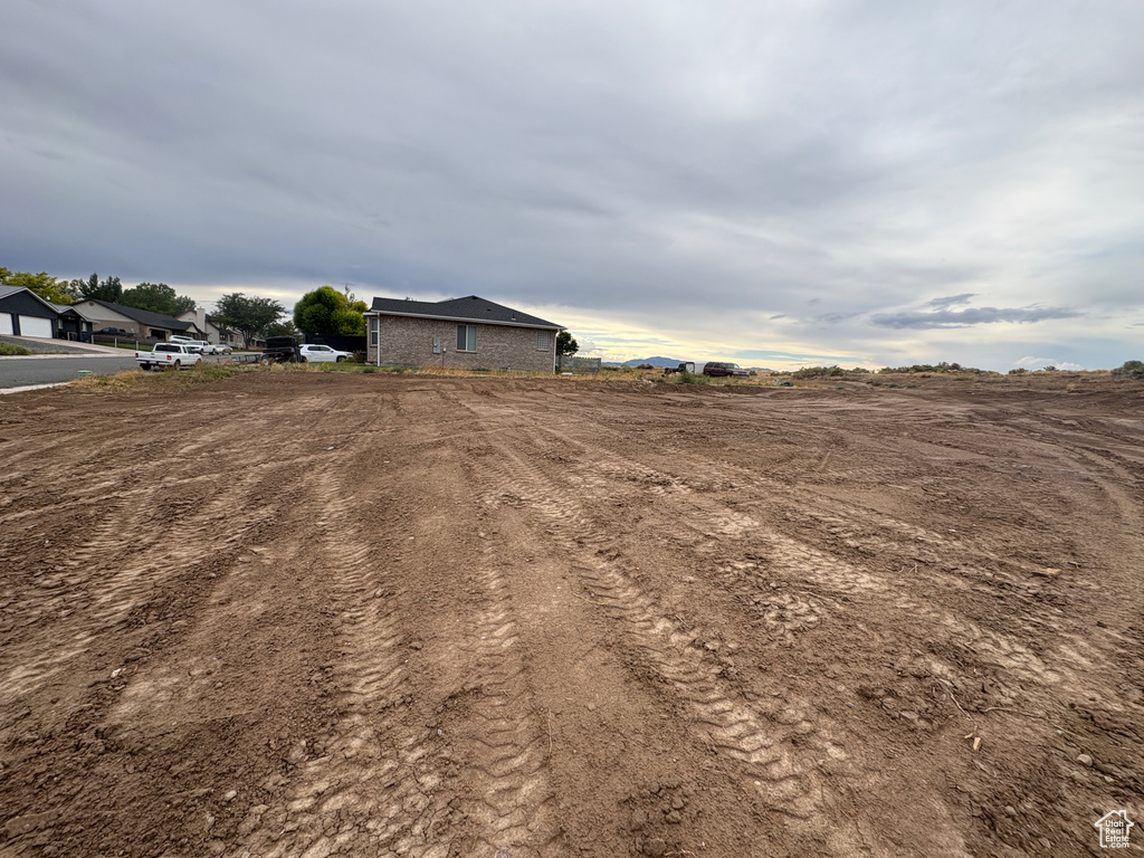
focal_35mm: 14
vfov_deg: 85.7
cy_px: 429
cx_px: 572
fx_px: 463
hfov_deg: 102.1
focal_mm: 2.22
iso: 40
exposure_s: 1/537
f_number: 2.2
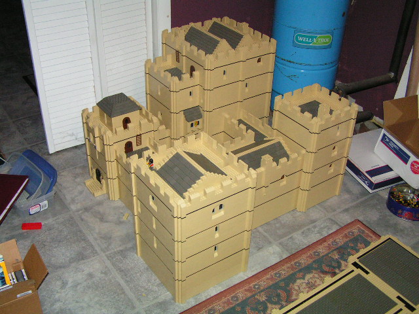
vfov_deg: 35.1
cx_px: 210
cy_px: 157
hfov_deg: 45.8
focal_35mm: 41
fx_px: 496
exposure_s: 1/50
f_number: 2.8
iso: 200
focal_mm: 6.8
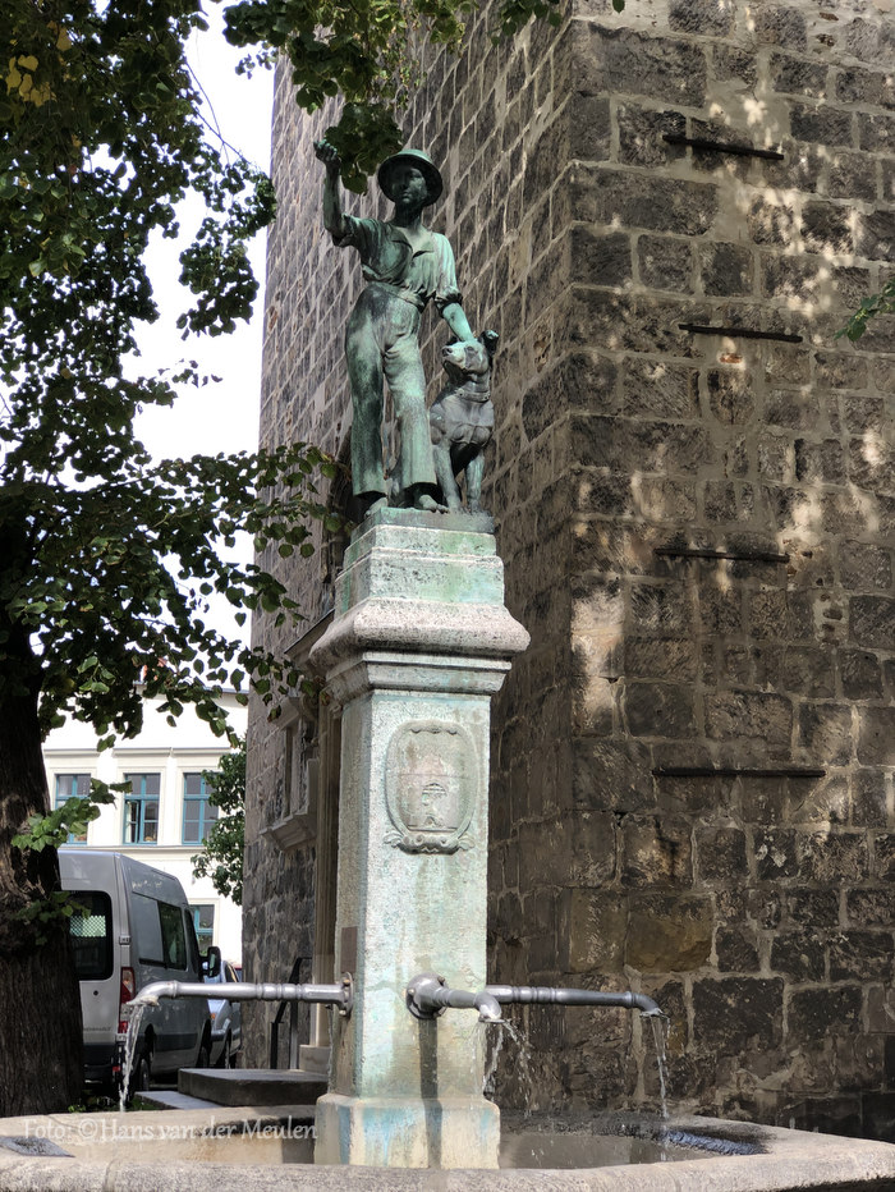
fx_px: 1963
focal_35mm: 57
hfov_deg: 25.7
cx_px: 448
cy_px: 596
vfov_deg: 33.8
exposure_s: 1/180
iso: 20
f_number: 2.8
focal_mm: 6.6
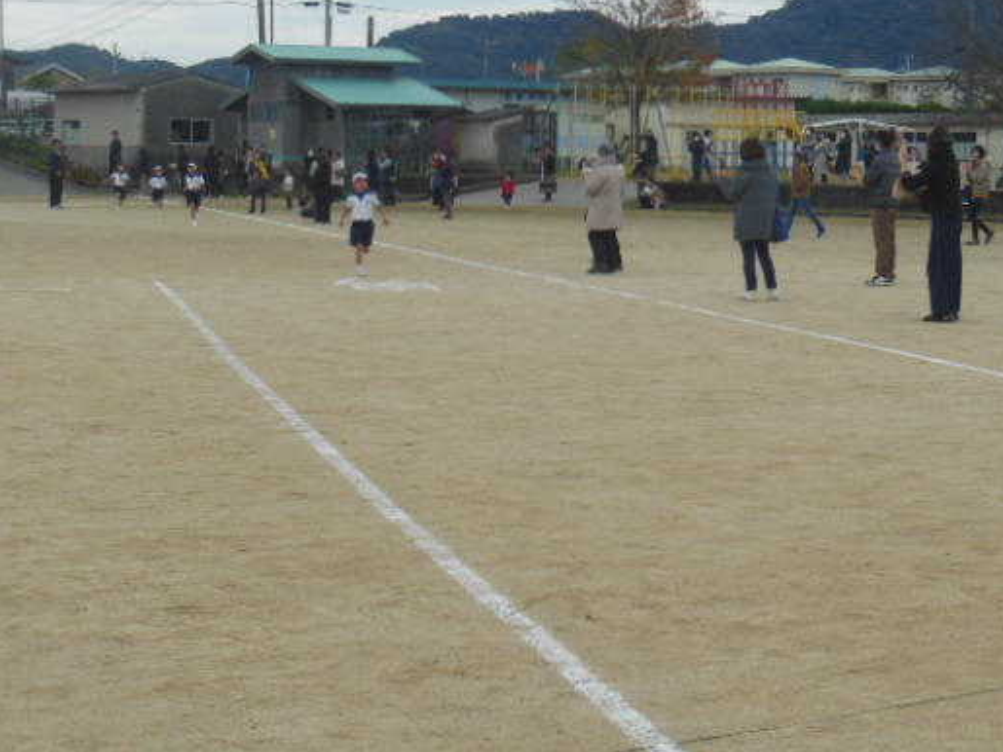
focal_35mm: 87
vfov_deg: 17.0
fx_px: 2520
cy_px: 382
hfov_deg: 22.5
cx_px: 526
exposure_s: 1/160
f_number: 5.2
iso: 125
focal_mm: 12.4
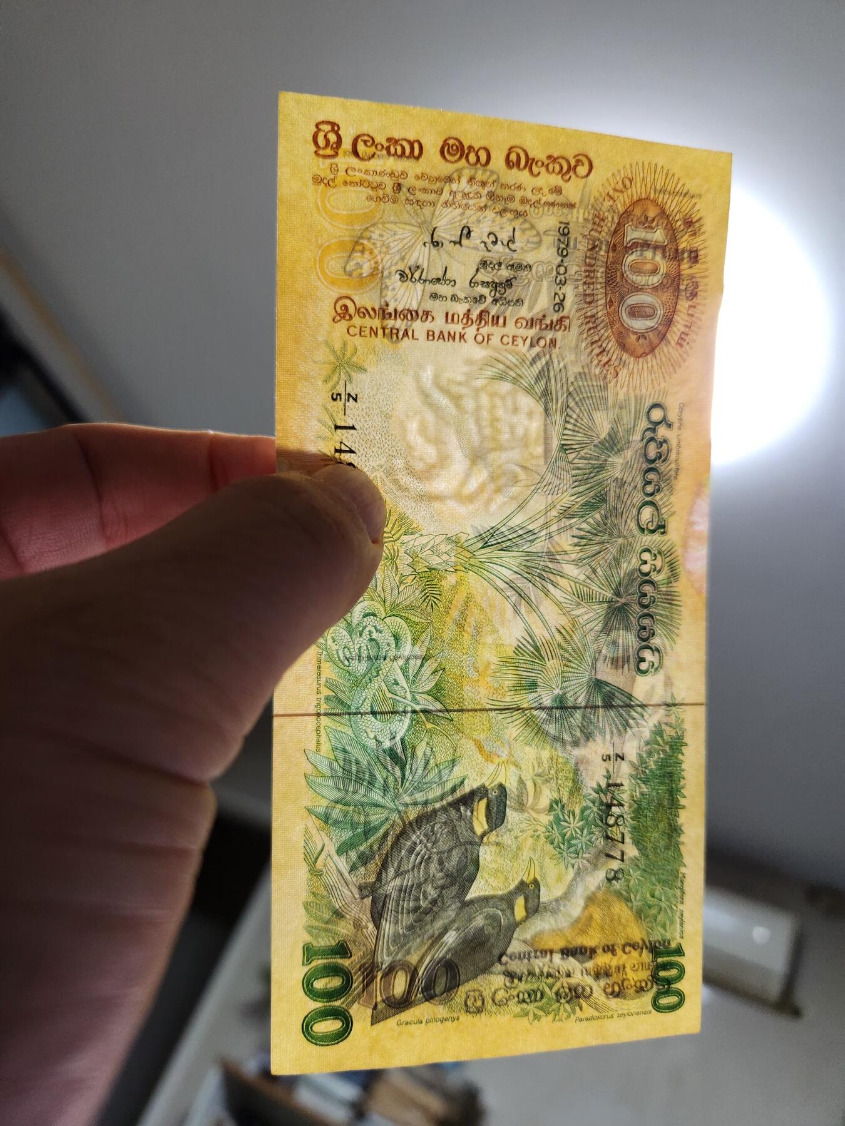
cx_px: 422
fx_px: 749
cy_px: 563
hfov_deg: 58.9
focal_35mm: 23
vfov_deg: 73.9
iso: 500
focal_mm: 5.4
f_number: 1.8
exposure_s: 1/50
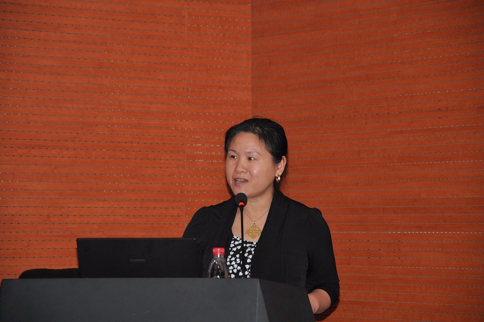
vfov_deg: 8.7
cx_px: 242
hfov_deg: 13.1
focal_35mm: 158
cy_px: 161
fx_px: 2115
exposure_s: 1/60
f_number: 5.6
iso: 500
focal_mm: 105
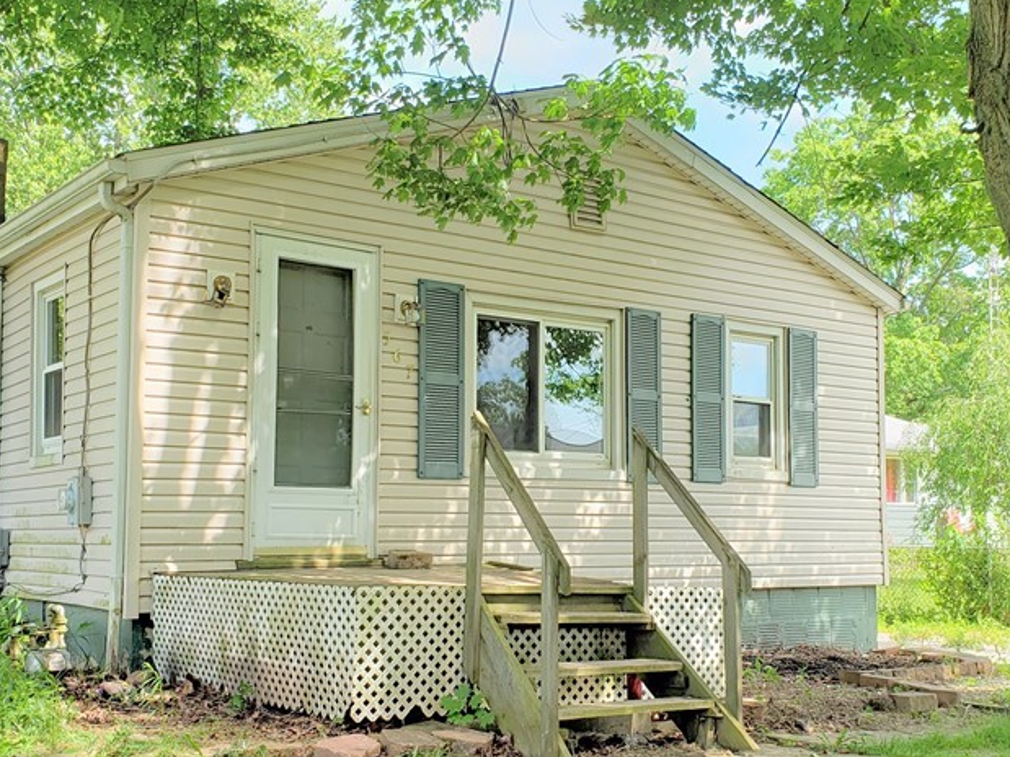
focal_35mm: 43
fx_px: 1254
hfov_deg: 43.8
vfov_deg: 33.4
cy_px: 467
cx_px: 560
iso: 50
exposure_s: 1/310
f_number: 2.4
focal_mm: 4.3
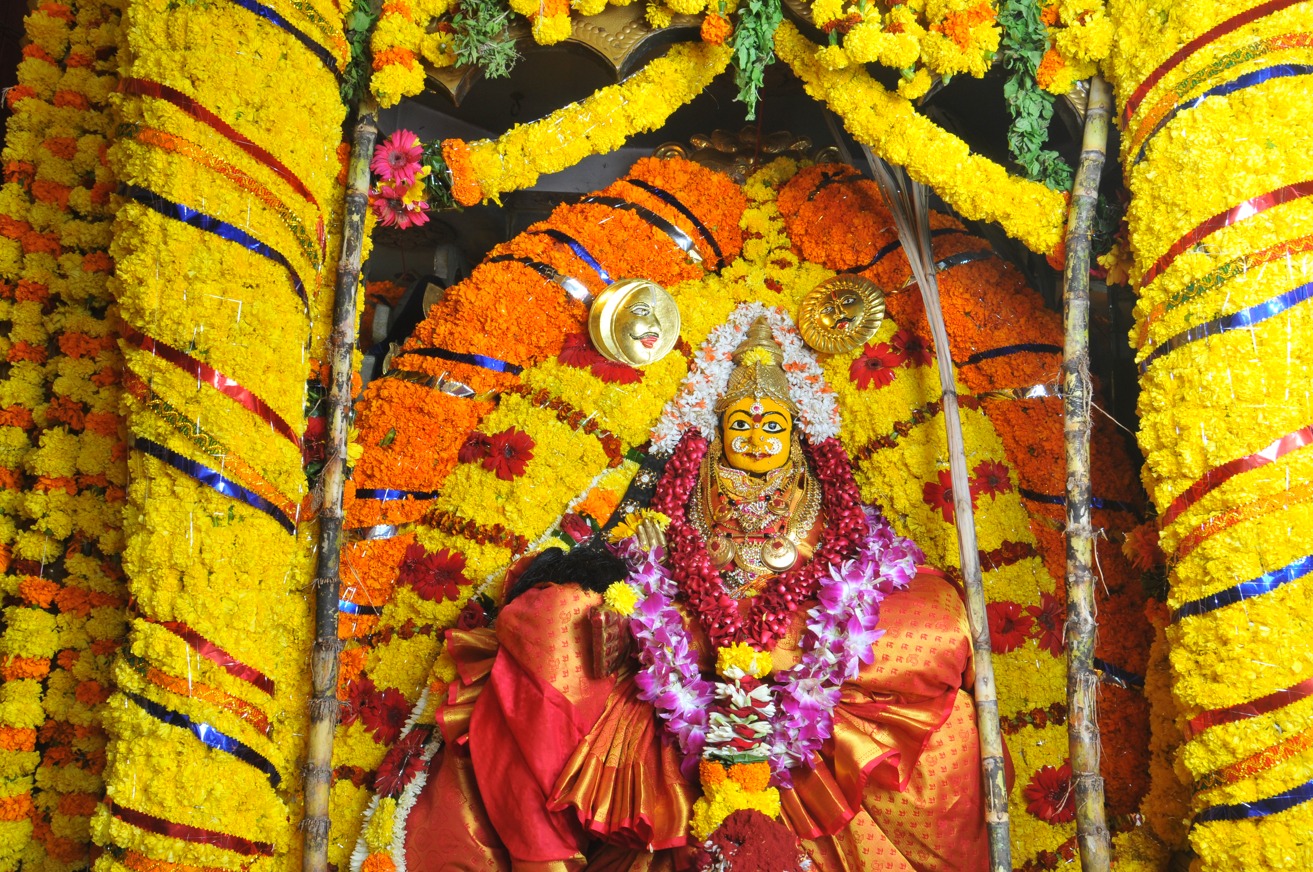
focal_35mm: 27
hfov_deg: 67.4
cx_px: 656
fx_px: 984
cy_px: 436
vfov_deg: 47.8
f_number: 13
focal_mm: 18
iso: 320
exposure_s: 1/80
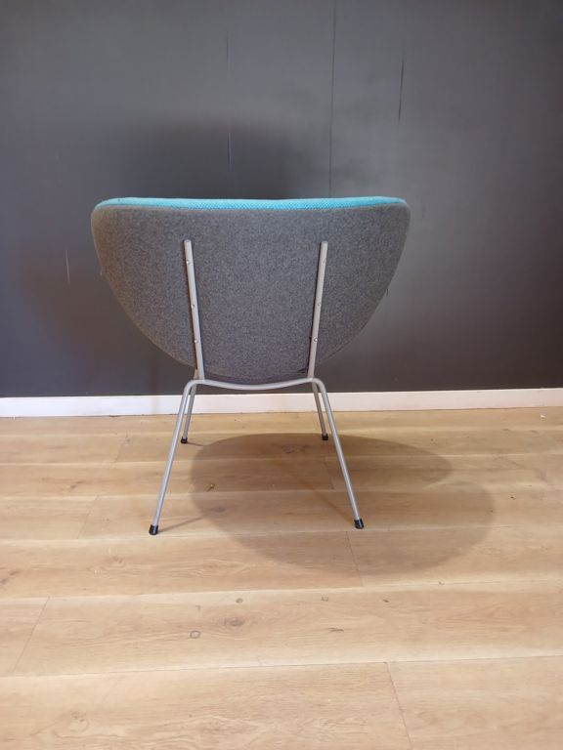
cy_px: 375
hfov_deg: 51.4
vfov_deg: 65.3
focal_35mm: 27
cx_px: 282
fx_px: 586
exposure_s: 1/33.3
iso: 250
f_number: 1.8
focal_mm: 4
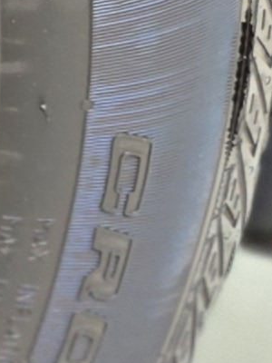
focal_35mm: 230
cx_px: -1216
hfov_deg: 4.9
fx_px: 2410
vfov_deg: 8.6
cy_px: 137
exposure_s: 1/120
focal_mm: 5.4
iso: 100
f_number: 1.8
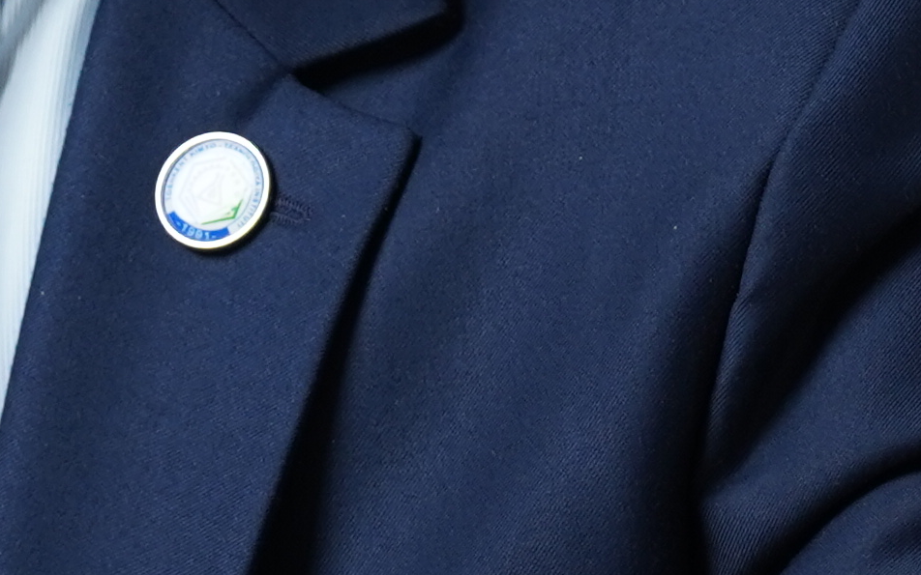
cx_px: -114
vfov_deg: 1.3
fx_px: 25000
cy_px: -111
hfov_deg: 2.1
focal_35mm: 996
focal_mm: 155
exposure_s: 1/160
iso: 800
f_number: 2.8
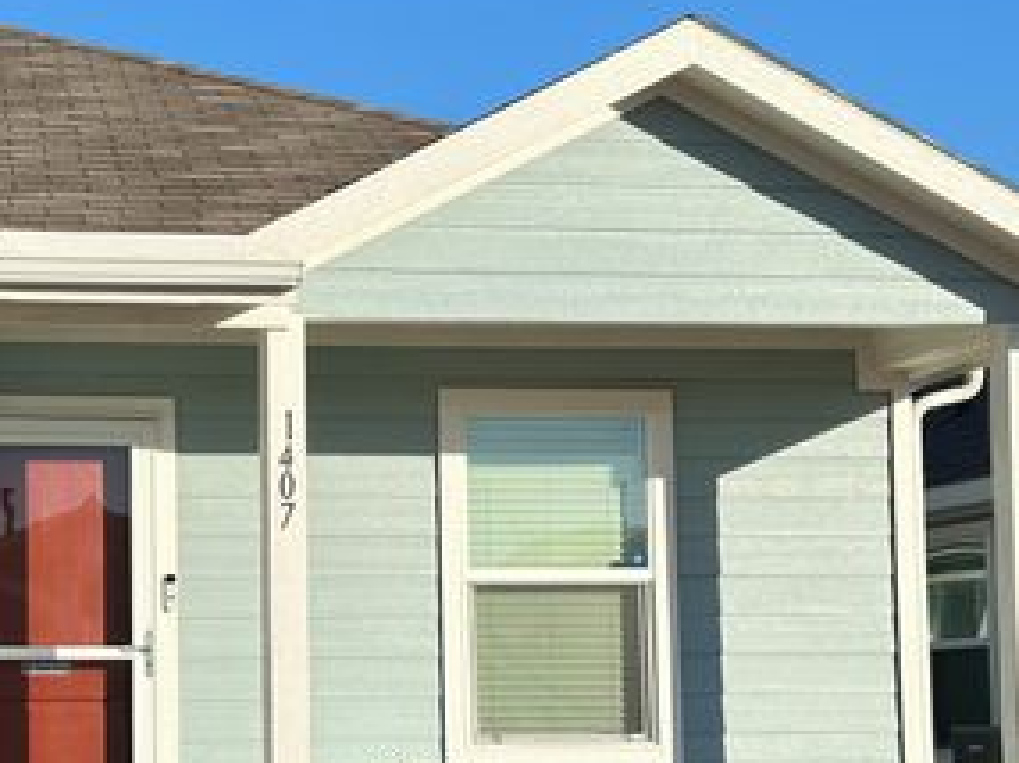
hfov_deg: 22.8
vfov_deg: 17.5
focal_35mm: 84
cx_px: 143
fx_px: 2471
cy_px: 558
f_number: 1.78
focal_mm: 6.86
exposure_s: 1/2809
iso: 80
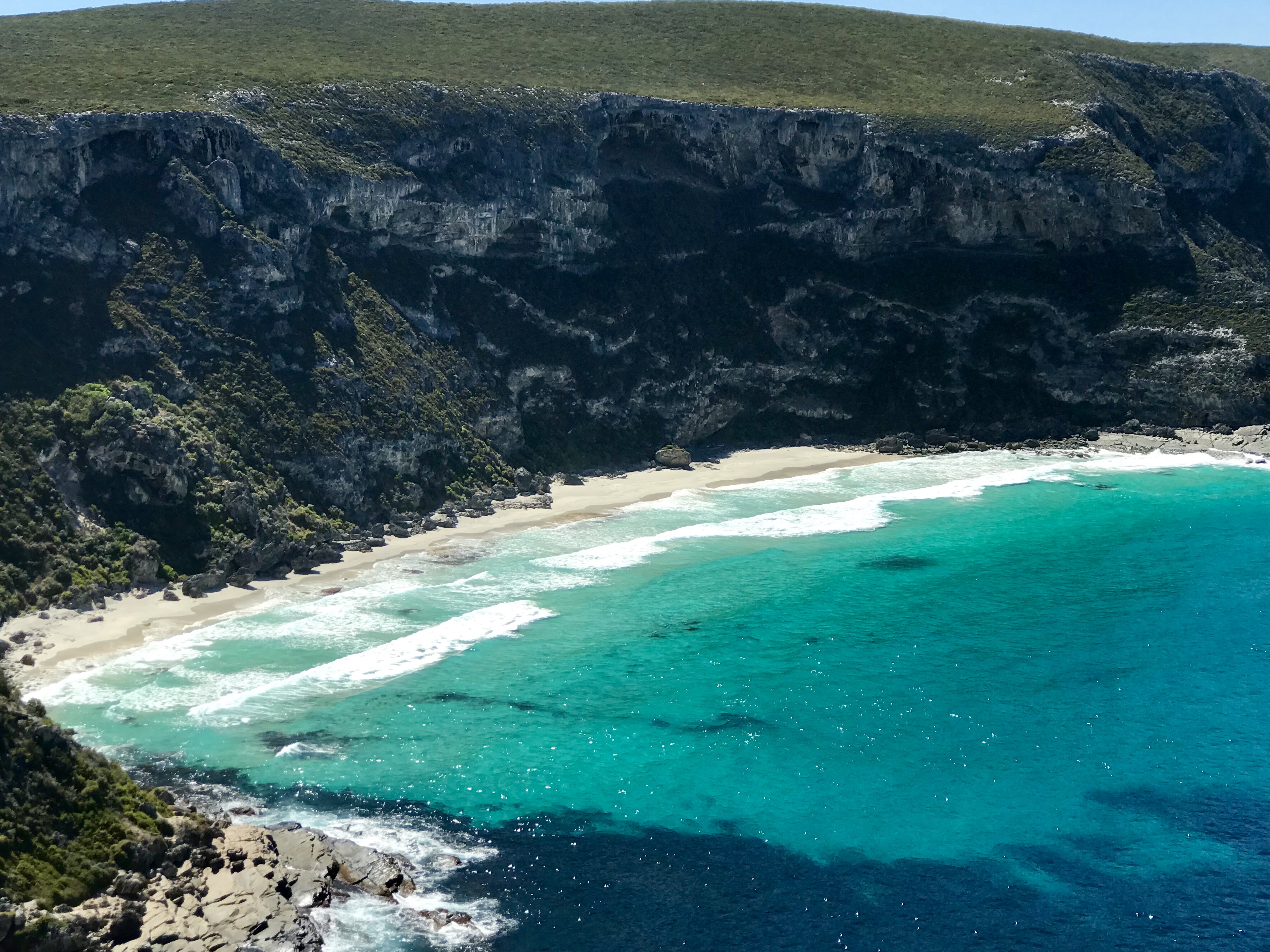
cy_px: 481
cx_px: 677
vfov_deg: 22.6
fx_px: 2385
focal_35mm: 65
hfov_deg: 29.8
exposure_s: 1/977
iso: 20
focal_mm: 6.6
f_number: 2.8
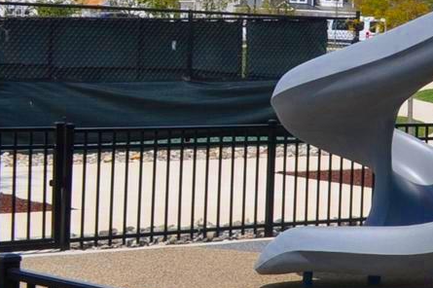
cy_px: 74
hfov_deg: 12.3
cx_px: 985
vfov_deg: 9.9
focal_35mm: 138
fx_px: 1659
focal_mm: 20
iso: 200
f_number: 11
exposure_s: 1/500
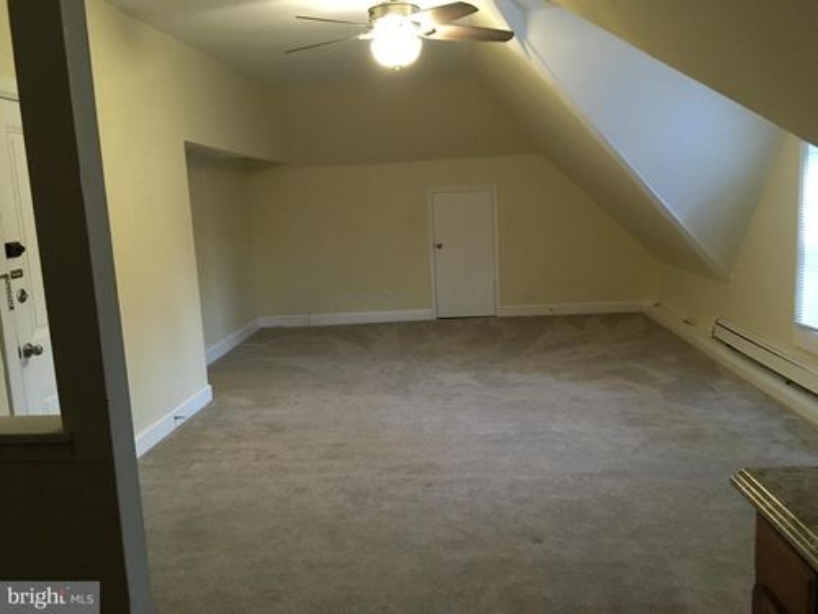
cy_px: 307
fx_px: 685
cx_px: 409
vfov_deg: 48.2
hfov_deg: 61.7
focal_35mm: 29
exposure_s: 1/17
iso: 200
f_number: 2.2
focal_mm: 4.15
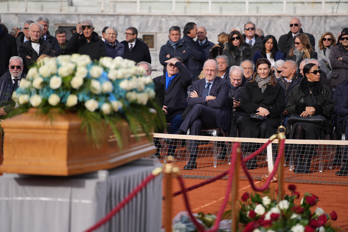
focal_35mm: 150
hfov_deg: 13.7
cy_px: 116
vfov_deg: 9.1
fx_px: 1450
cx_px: 174
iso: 100
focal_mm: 150
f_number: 2.8
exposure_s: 1/1250
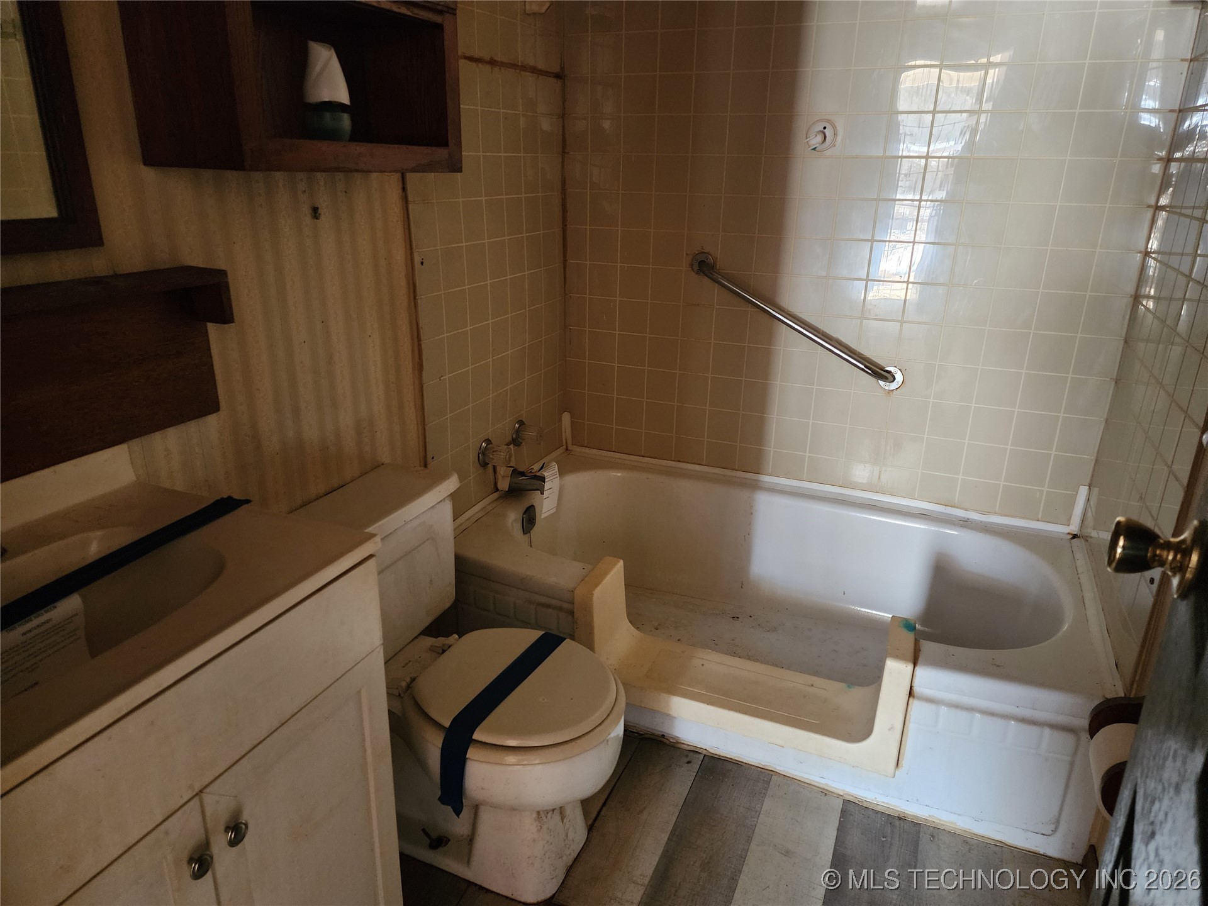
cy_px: 453
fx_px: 803
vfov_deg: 58.9
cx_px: 604
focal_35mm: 23
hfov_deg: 73.9
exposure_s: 1/24
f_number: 1.8
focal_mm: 6.4
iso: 640
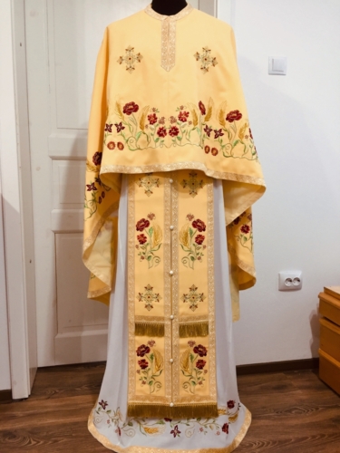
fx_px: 380
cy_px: 226
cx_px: 170
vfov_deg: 61.7
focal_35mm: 29
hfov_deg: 48.2
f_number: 2.2
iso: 125
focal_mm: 4.15
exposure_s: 1/33
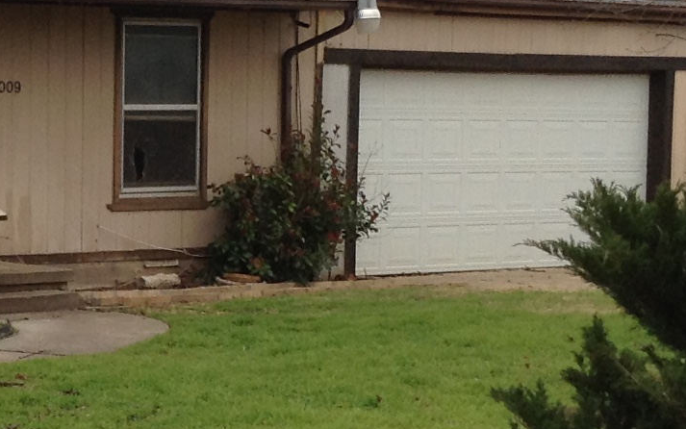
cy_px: 287
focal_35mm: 127
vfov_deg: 10.3
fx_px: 2375
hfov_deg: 15.8
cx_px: -149
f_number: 2.4
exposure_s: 1/358
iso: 25
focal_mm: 3.3
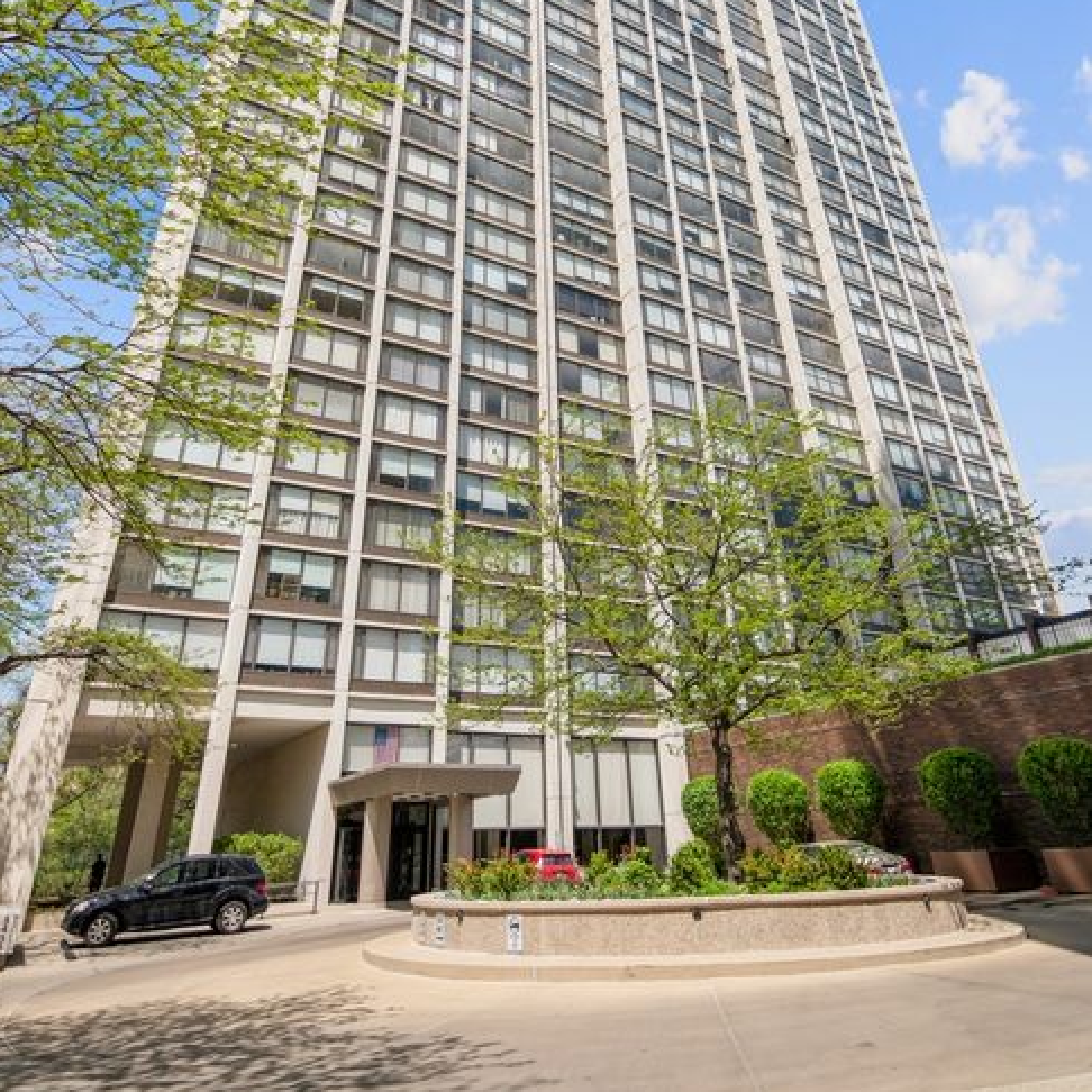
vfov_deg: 68.9
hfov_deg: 70.5
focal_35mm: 22
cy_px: 382
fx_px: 773
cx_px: 559
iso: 100
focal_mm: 11
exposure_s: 1/2500
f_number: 16
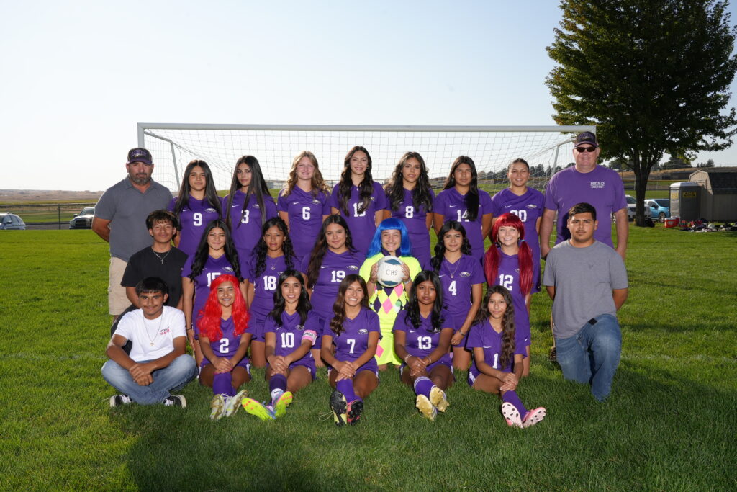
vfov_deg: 45.0
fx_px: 594
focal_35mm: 29
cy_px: 246
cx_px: 368
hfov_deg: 63.7
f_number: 13
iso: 200
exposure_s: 1/250
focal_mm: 29
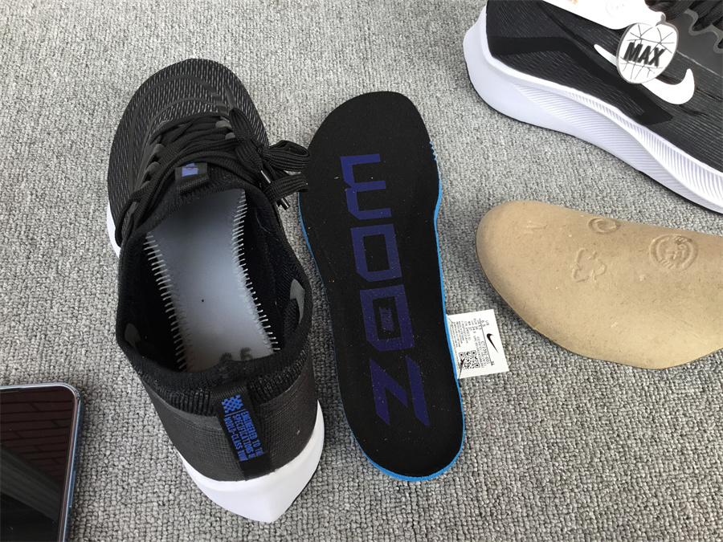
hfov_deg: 58.4
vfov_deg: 45.4
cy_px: 271
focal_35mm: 31
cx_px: 362
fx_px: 647
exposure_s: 1/149
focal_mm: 3.3
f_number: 2.4
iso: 25
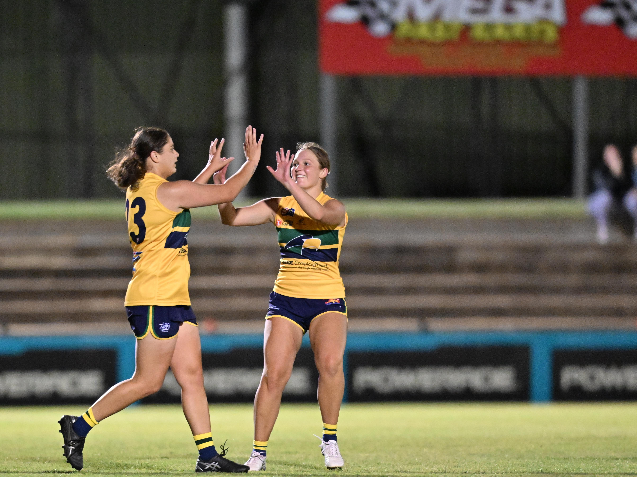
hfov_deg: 3.0
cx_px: 191
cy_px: 296
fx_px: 12145
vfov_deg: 2.3
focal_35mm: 660
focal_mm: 400
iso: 7200
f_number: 2.8
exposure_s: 1/640
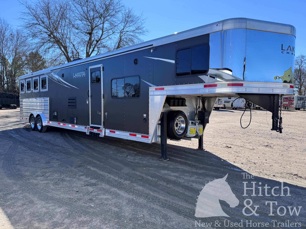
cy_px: 114
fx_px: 212
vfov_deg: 56.8
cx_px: 153
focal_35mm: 24
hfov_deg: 71.6
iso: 80
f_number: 1.78
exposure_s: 1/2415
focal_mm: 6.76
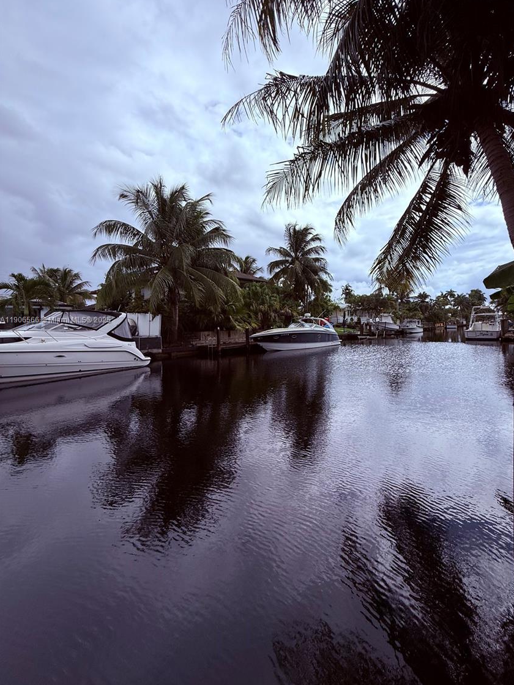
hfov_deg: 81.6
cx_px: 274
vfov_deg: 98.0
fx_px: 297
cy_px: 320
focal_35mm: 15
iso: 50
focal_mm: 2.22
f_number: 2.2
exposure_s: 1/3891
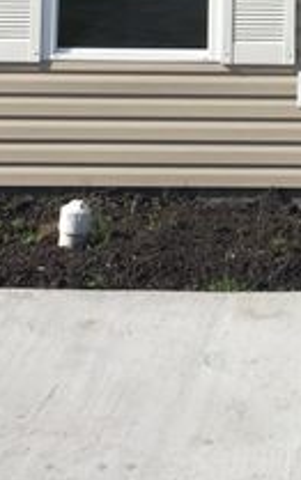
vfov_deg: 19.8
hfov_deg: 13.1
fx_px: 1284
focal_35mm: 98
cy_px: -107
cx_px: 329
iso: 32
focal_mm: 4.15
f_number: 2.2
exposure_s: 1/3300
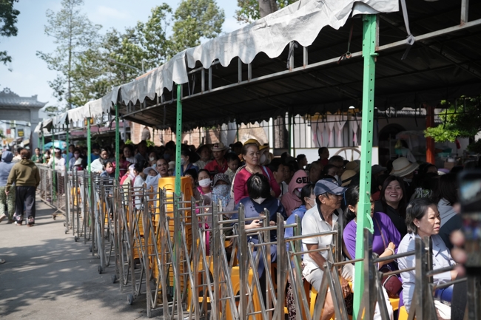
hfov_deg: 54.4
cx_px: 240
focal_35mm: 35
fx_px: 467
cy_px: 160
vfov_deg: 37.8
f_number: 2.8
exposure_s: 1/5000
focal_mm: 35
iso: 800
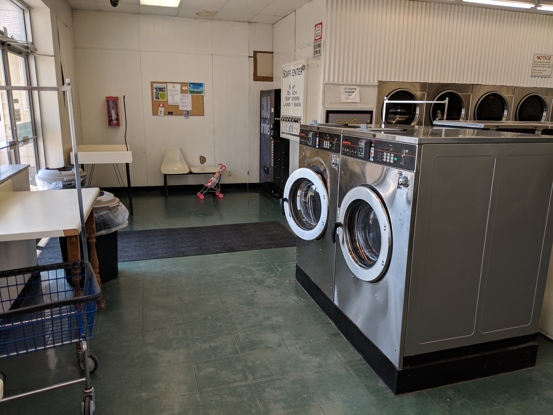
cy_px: 208
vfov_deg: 51.4
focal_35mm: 27
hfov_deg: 65.3
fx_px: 431
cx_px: 276
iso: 51
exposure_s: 1/442
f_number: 1.8
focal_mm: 4.44
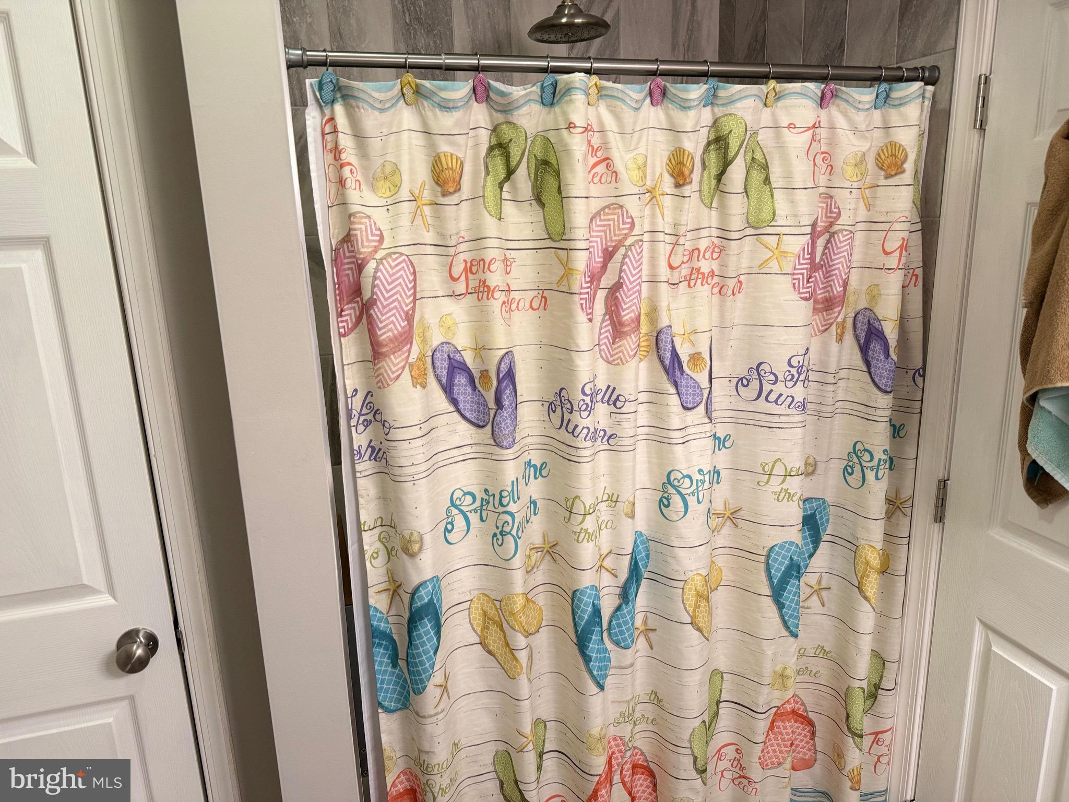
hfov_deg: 71.6
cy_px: 401
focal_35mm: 24
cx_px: 534
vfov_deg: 56.8
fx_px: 741
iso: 100
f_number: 1.78
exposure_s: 1/60
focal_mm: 6.76
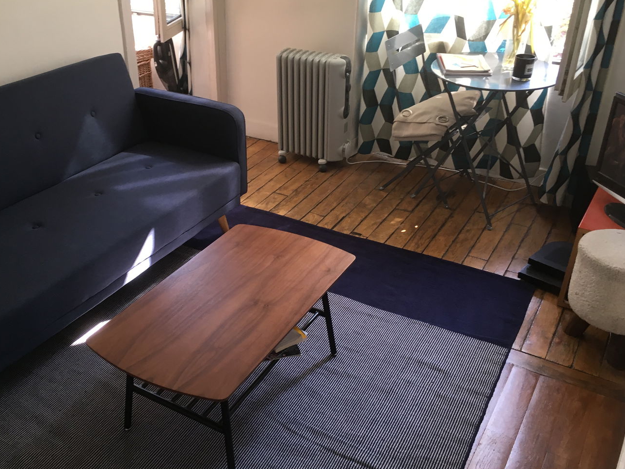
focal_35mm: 36
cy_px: 223
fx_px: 650
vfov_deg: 39.7
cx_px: 257
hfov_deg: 51.1
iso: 32
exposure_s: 1/33
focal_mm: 4.15
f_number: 2.2
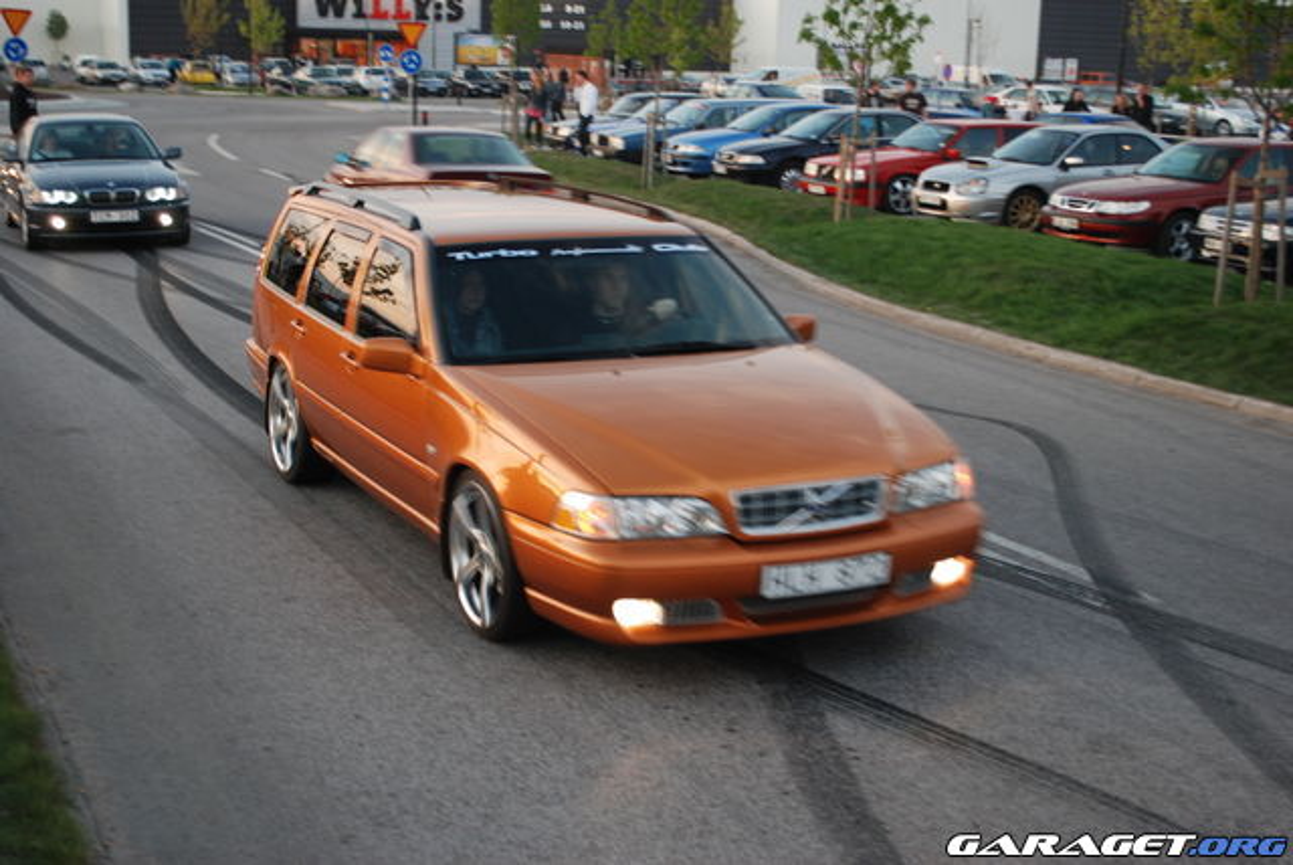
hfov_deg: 38.8
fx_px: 1833
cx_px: 646
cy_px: 432
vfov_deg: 26.5
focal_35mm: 51
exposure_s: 1/30
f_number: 5
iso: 250
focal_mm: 34
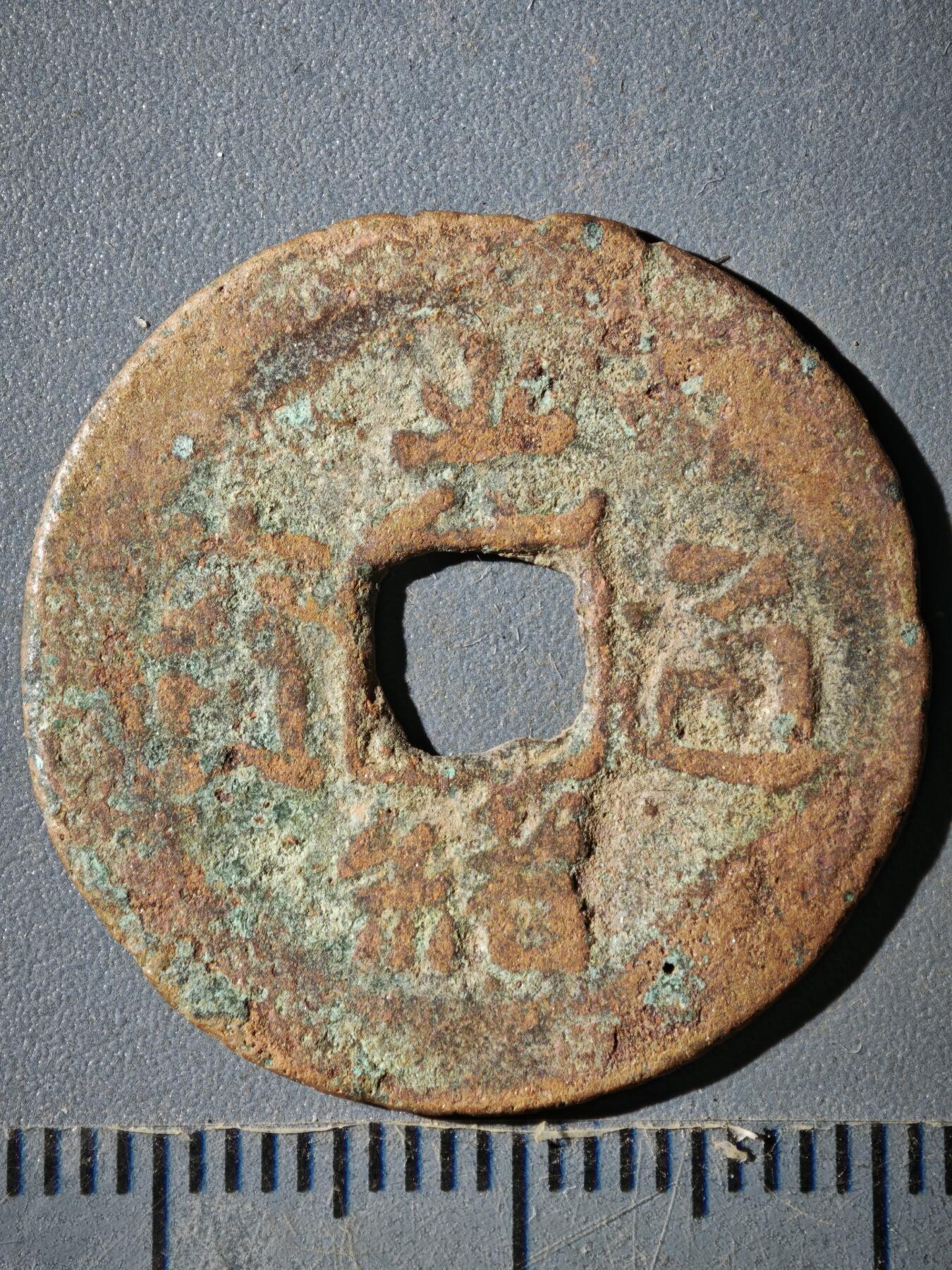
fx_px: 3924
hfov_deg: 13.8
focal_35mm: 107
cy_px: 635
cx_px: 476
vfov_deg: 18.4
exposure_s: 1/100
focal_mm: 9
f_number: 2
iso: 100
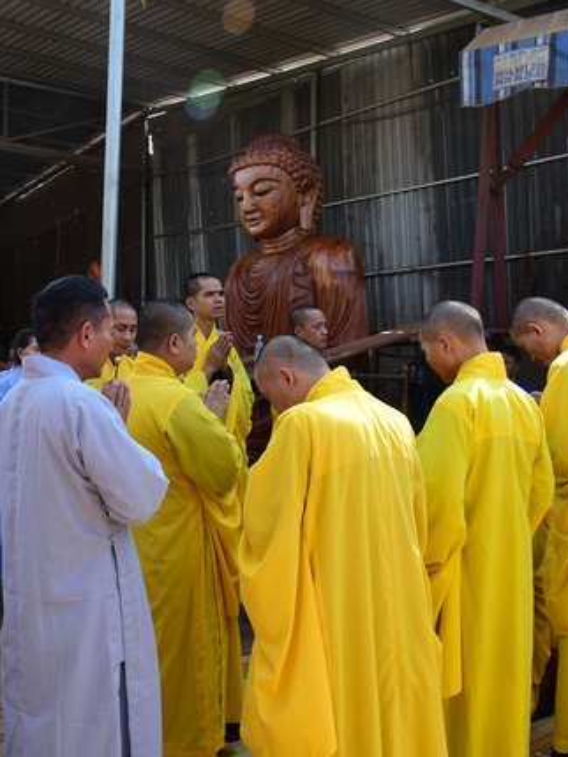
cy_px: 378
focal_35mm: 35
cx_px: 92
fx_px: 765
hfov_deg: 38.7
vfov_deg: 52.6
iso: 200
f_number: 8
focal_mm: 24
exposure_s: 1/100
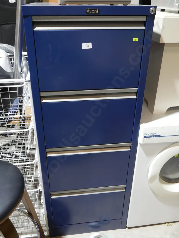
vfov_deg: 56.8
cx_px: 90
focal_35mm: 32
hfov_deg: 44.2
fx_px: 220
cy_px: 119
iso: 640
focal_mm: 16
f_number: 3.6
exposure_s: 1/60
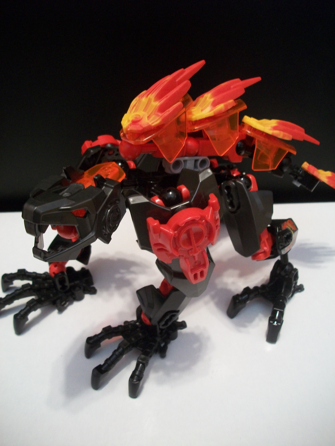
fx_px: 413
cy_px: 223
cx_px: 168
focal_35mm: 32
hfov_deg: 44.2
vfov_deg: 56.8
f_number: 2.9
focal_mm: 5.7
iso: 160
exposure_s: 1/8
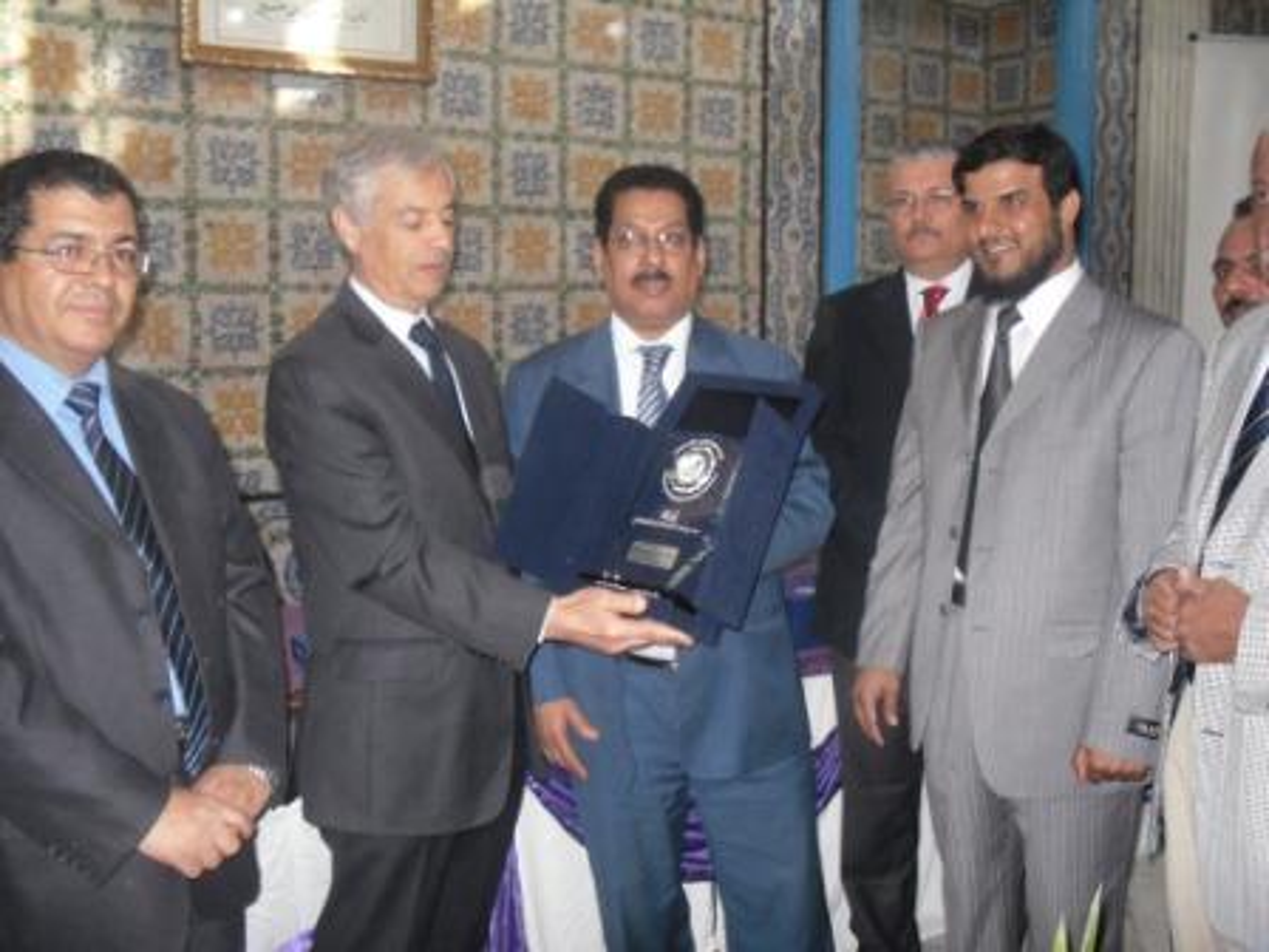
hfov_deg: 52.6
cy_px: 476
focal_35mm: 35
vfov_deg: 40.7
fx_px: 1283
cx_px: 634
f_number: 3
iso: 400
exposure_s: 1/45
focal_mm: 6.3
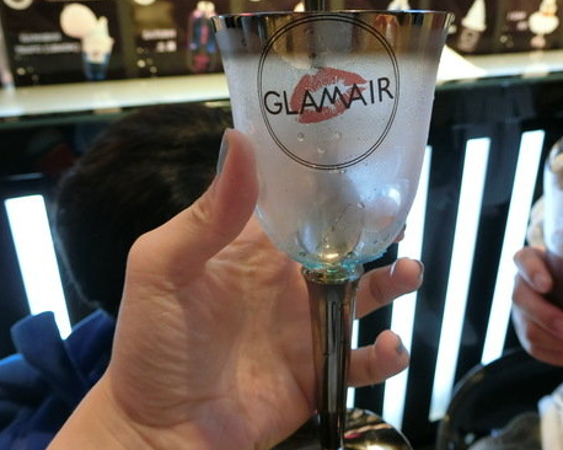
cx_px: 312
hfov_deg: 55.6
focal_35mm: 32
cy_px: 184
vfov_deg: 45.6
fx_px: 533
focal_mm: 5.4
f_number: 2.8
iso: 500
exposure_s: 1/30
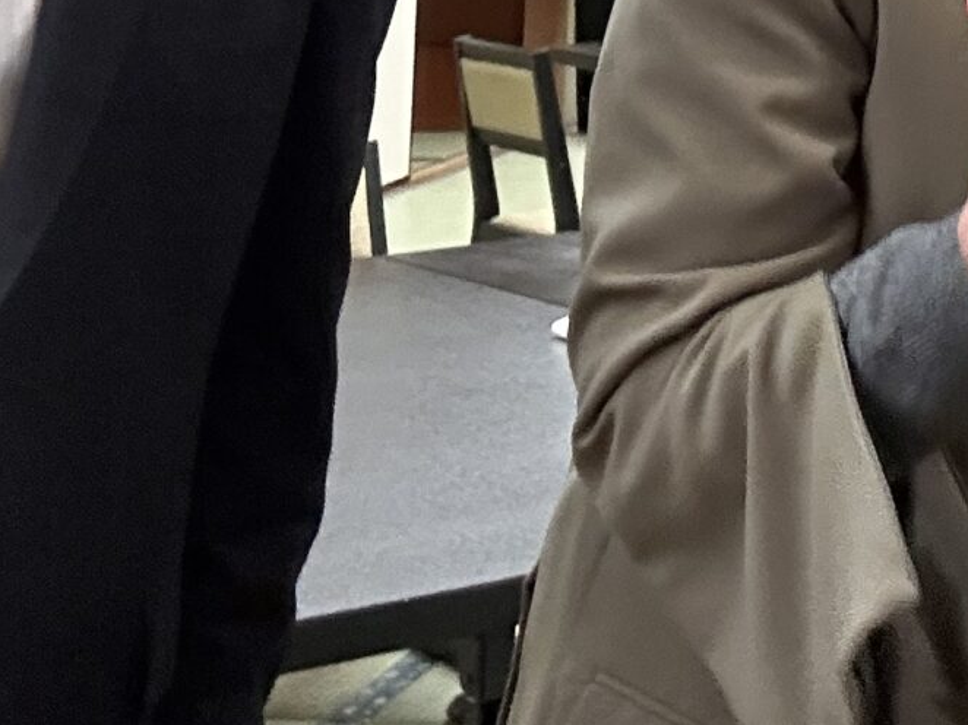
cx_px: 1355
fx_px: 2488
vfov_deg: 14.6
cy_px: -580
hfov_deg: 19.7
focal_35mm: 89
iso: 200
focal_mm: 2.69
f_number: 1.9
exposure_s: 1/60
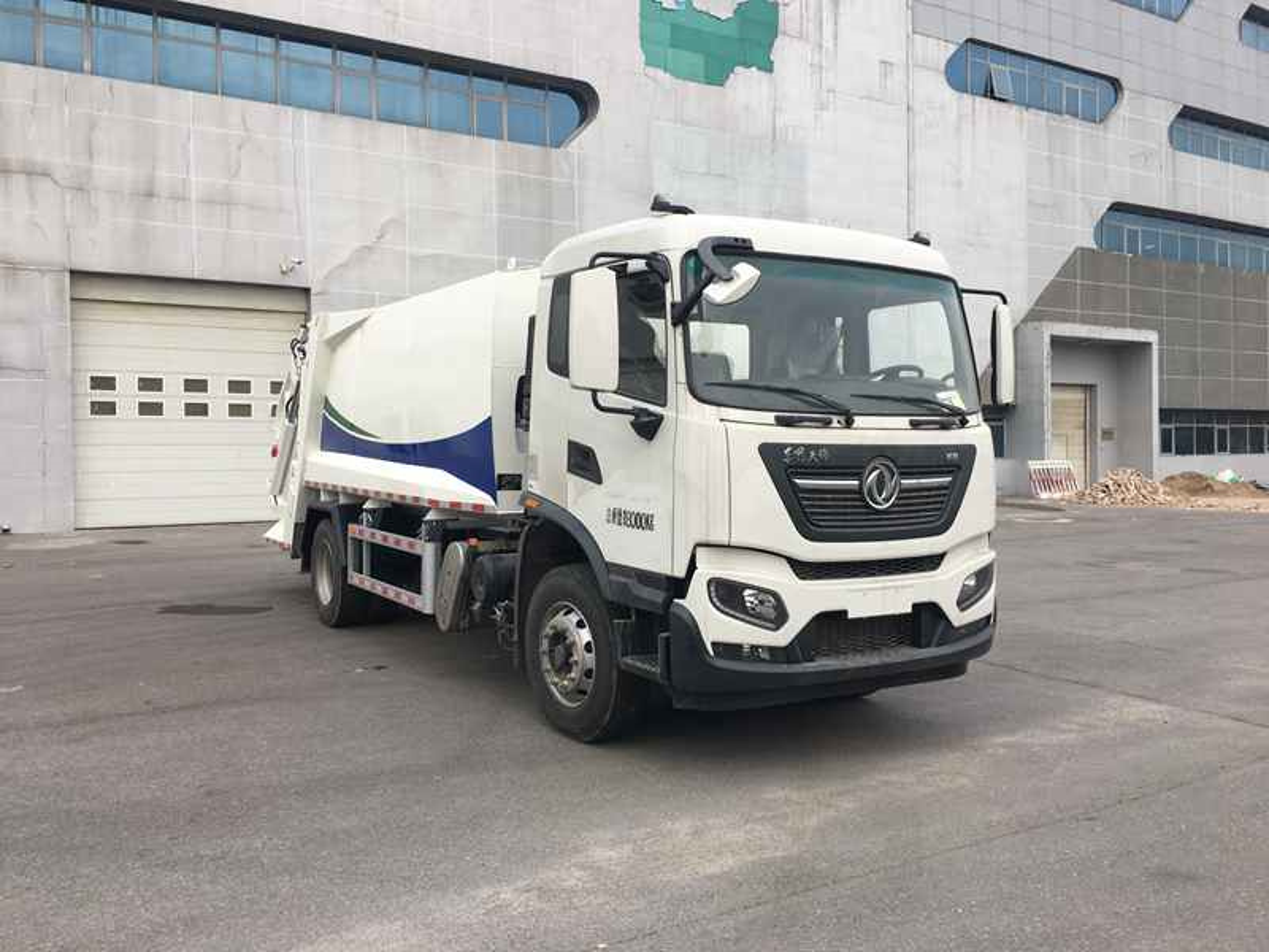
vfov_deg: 48.2
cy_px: 476
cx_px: 634
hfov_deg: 61.7
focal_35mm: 29
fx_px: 1063
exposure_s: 1/166
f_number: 2.2
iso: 25
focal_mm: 4.15
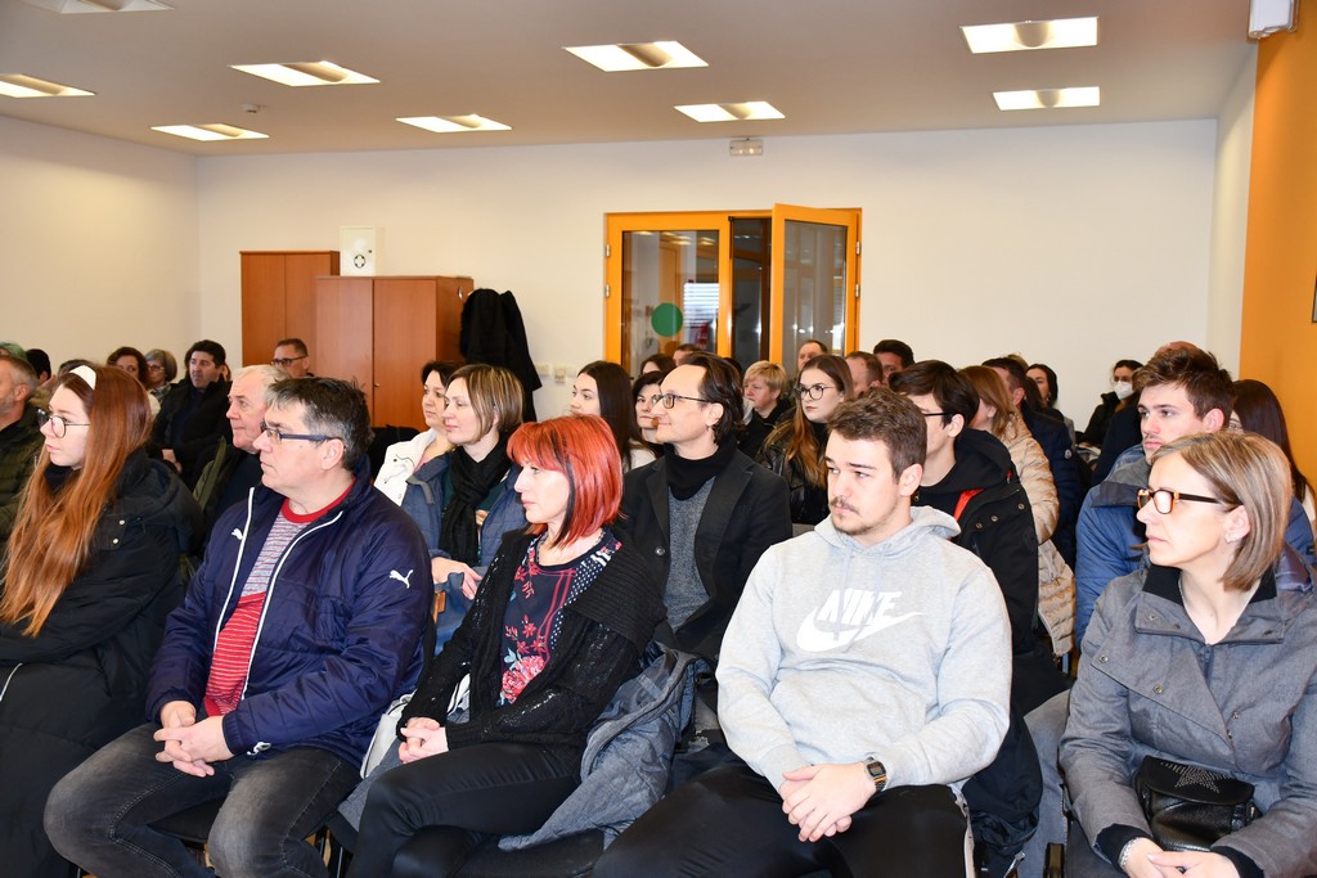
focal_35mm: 36
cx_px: 658
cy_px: 439
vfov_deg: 36.9
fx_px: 1317
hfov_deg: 53.1
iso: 720
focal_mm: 24
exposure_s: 1/60
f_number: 3.8
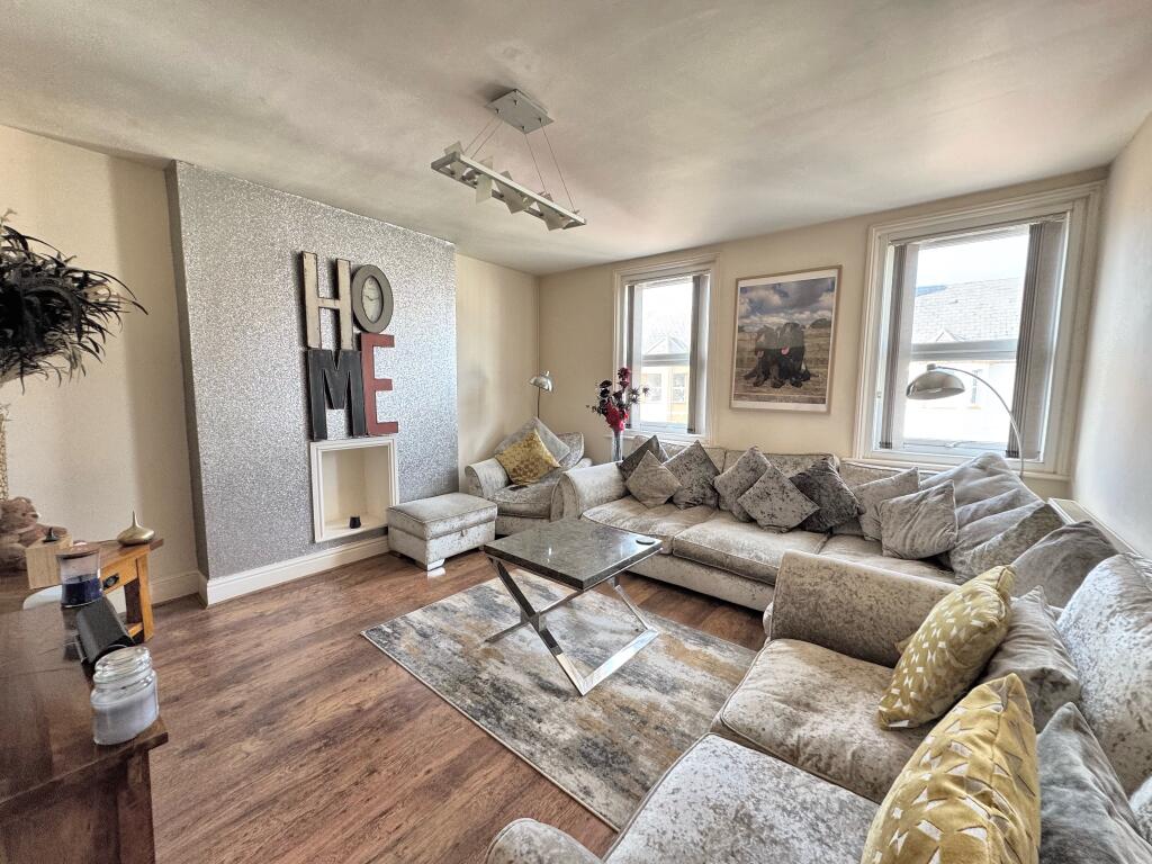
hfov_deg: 102.1
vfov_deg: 85.7
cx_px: 576
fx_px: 466
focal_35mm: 14
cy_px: 432
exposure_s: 1/99
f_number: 2.2
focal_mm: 2.22
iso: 160
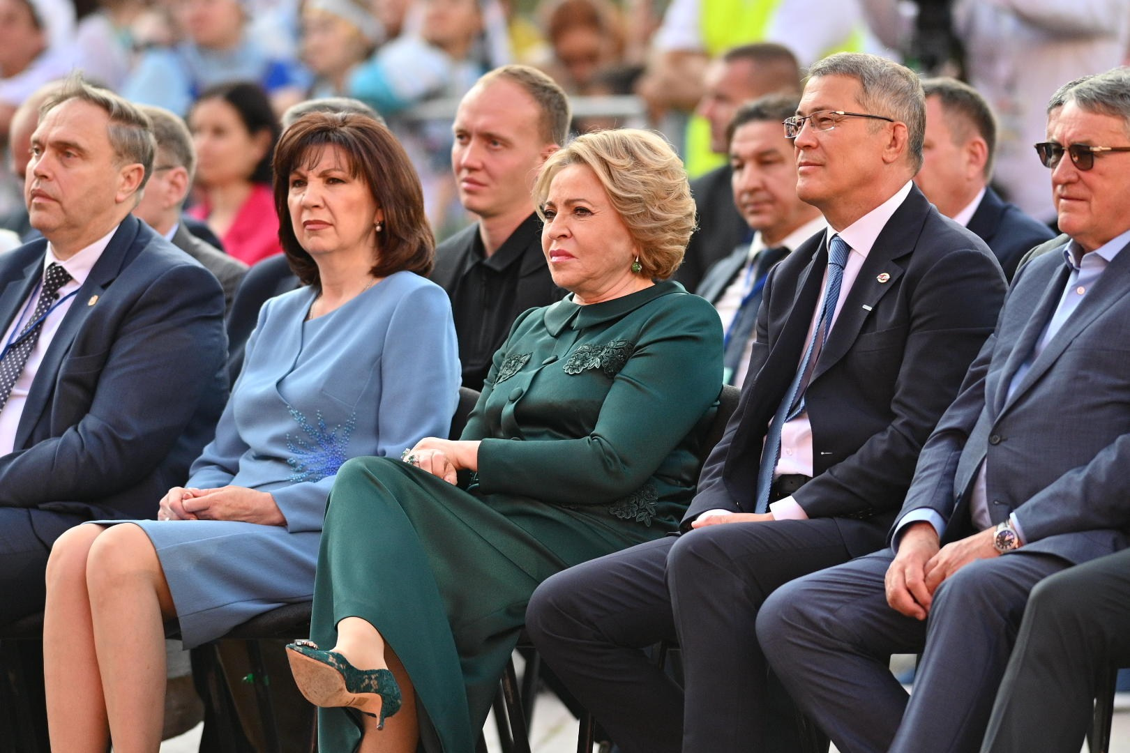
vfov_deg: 3.1
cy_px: 376
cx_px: 565
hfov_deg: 4.6
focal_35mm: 450
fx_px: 14124
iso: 640
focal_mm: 300
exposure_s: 1/2000
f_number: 2.8
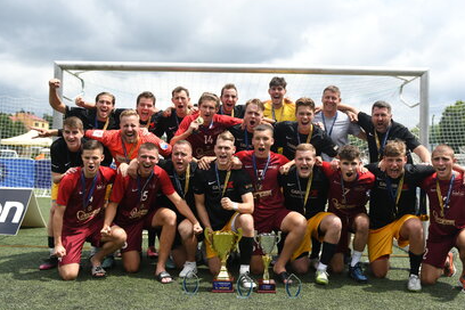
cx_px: 233
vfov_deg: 35.9
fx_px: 478
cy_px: 157
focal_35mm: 37
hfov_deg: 51.9
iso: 100
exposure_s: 1/1600
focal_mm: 24
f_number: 2.8
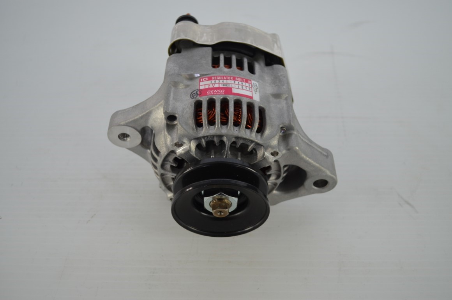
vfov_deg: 36.7
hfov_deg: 53.2
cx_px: 226
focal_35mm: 36
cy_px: 150
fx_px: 451
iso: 560
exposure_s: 1/60
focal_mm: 24
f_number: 4
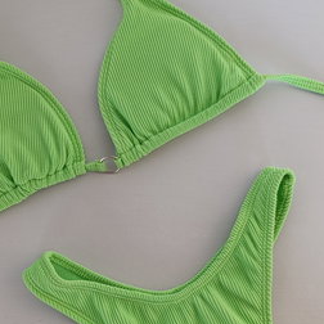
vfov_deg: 38.8
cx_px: 154
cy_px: 208
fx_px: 455
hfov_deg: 39.2
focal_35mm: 43
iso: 1000
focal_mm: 6.14
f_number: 1.6
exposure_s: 1/50
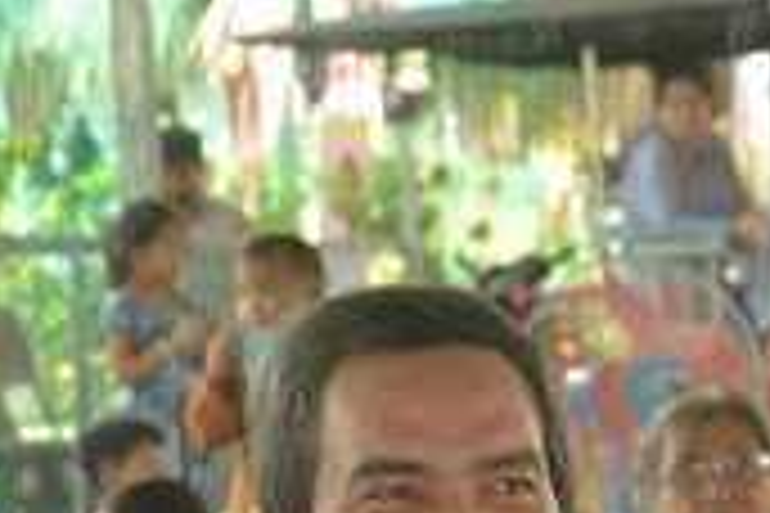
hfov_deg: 7.1
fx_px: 6074
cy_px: 821
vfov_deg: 4.8
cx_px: 1382
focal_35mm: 284
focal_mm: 50
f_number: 5
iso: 400
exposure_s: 1/80
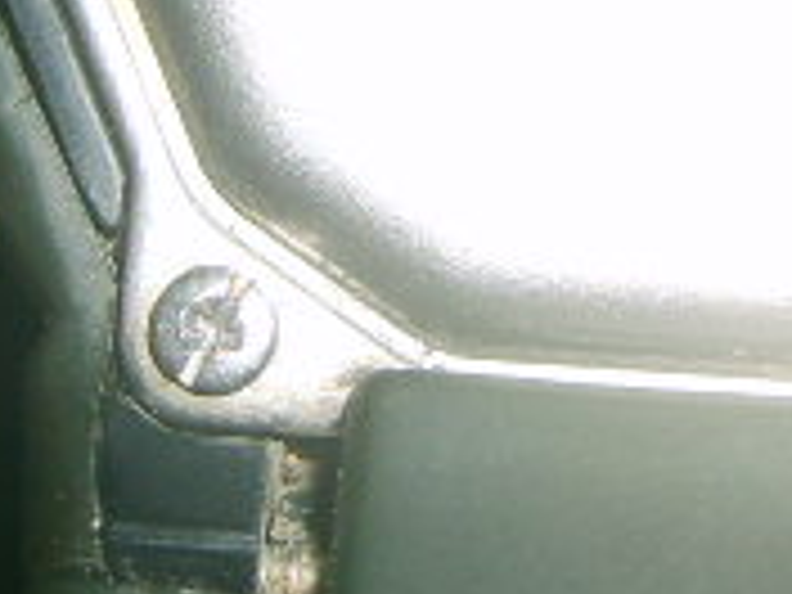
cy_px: 68
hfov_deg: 15.4
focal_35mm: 127
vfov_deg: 11.6
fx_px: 2906
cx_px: 662
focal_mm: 5.8
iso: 100
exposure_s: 1/30
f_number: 2.8
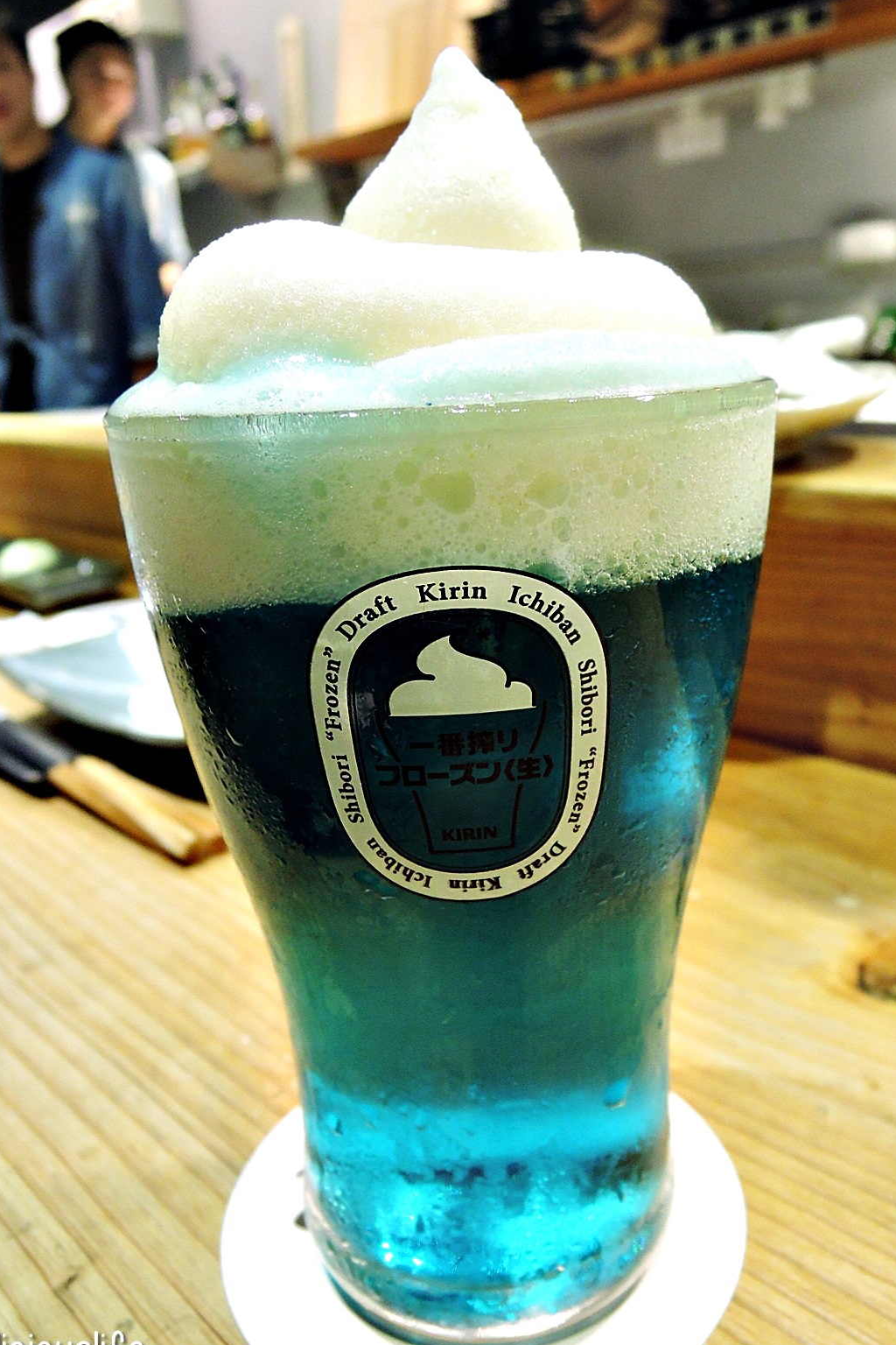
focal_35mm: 26
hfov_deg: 49.5
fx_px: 971
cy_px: 685
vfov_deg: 69.4
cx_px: 466
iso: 400
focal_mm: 5.1
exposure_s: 1/13
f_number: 2.8
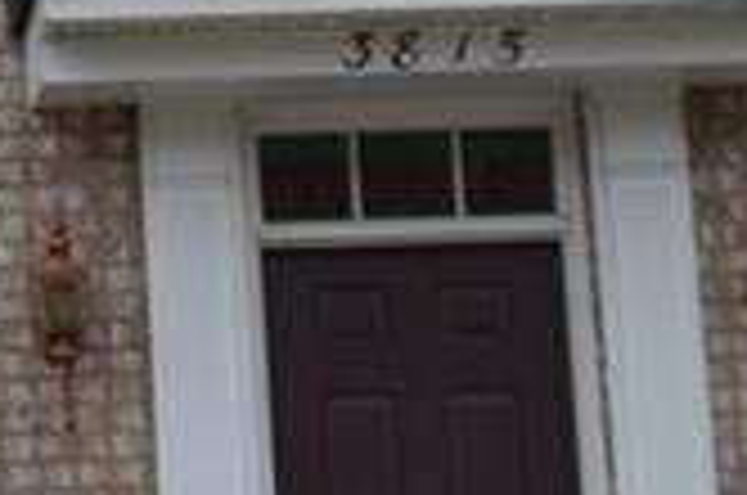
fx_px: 3459
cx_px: -171
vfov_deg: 8.1
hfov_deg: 12.0
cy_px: -153
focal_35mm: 167
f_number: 6.3
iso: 100
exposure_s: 1/160
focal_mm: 18
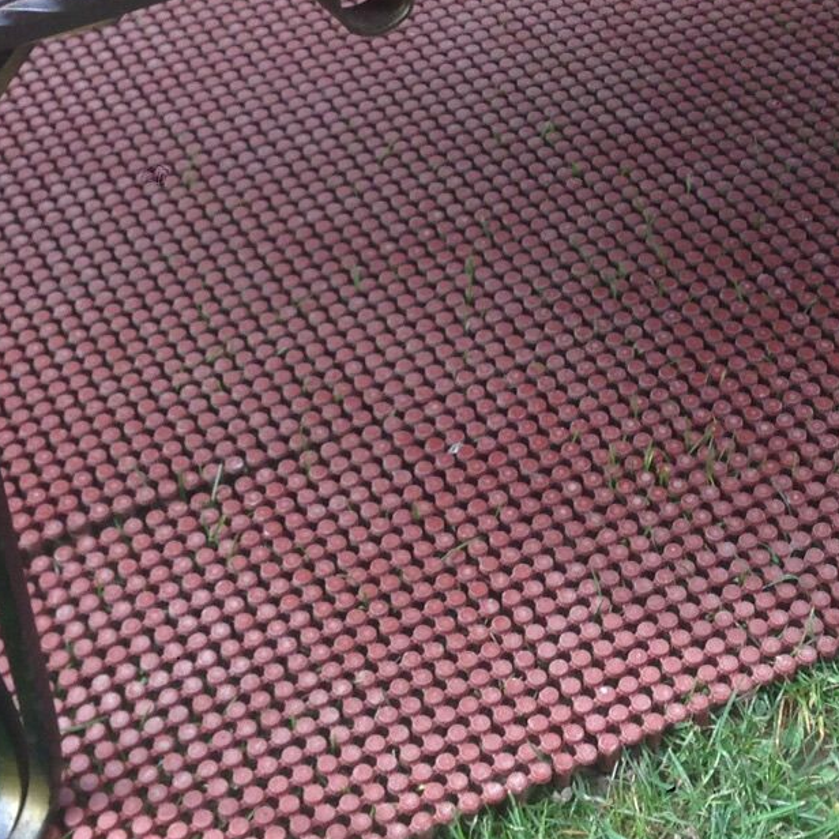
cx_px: 572
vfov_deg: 17.7
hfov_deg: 17.9
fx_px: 2660
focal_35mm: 97
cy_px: 133
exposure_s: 1/194
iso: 50
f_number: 2.4
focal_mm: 4.12
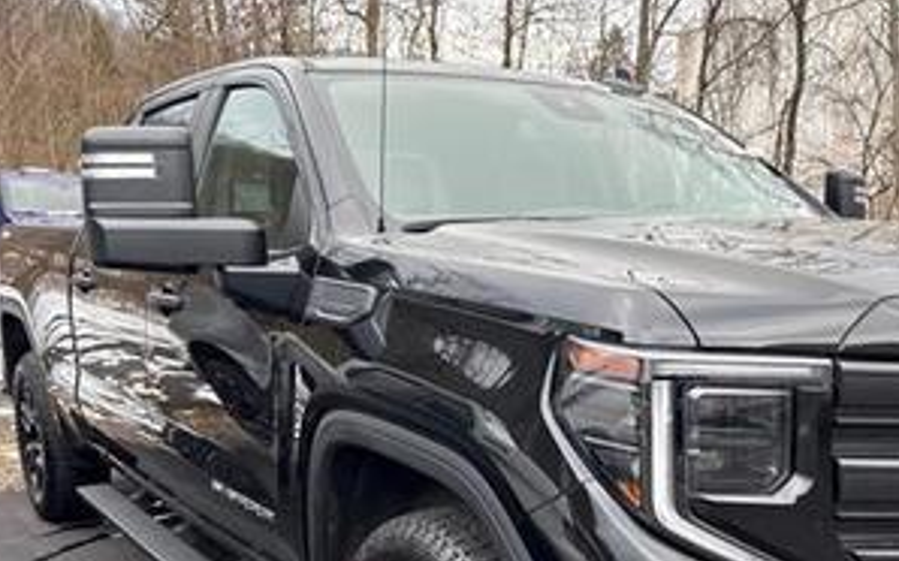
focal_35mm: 43
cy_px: 458
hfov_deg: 45.4
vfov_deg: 29.1
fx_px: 1053
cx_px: 615
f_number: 1.78
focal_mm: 6.76
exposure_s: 1/589
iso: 100
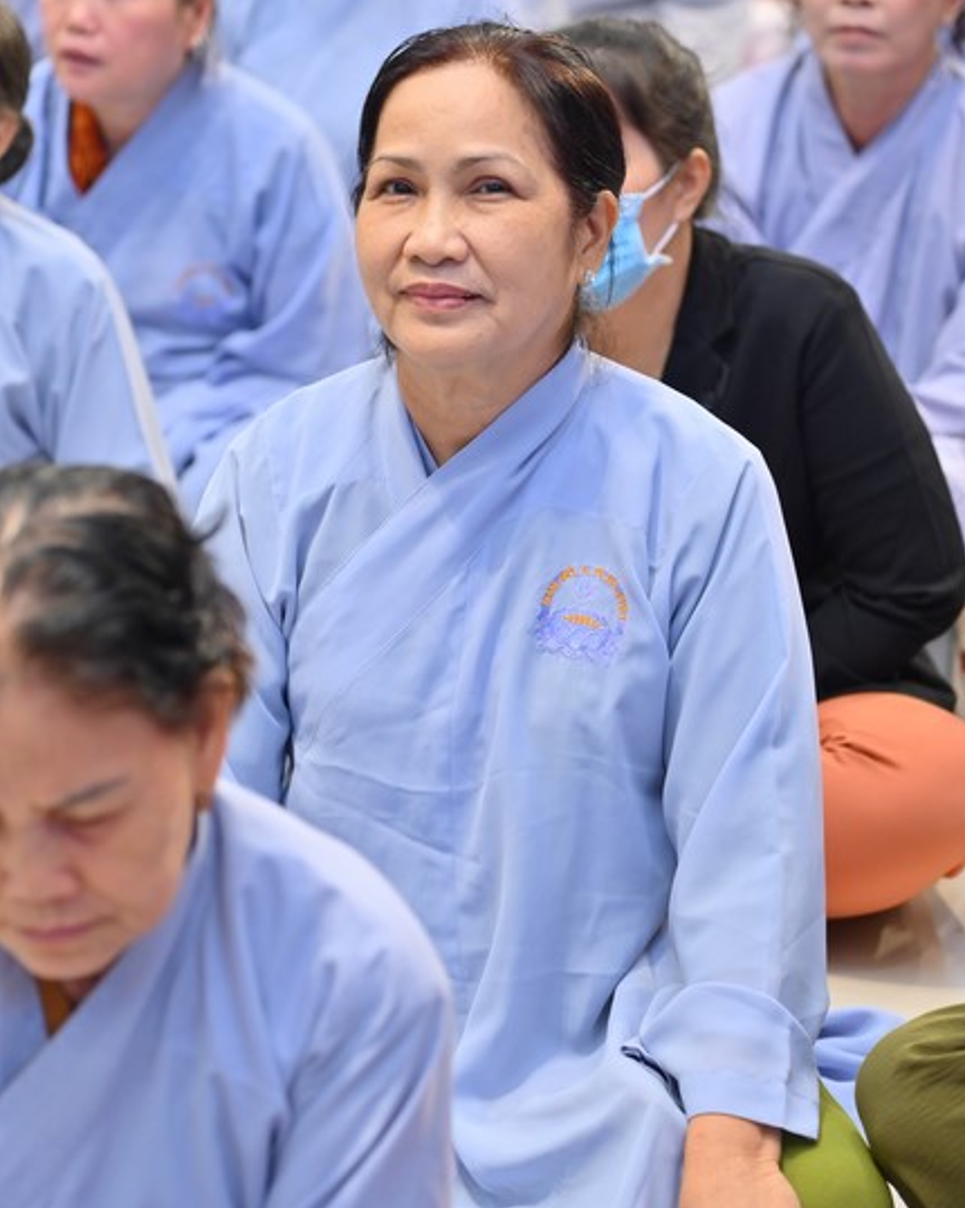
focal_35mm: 136
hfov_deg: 11.3
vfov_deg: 14.2
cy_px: 505
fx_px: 4858
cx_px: 484
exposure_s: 1/80
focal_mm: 120
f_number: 4.5
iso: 1250
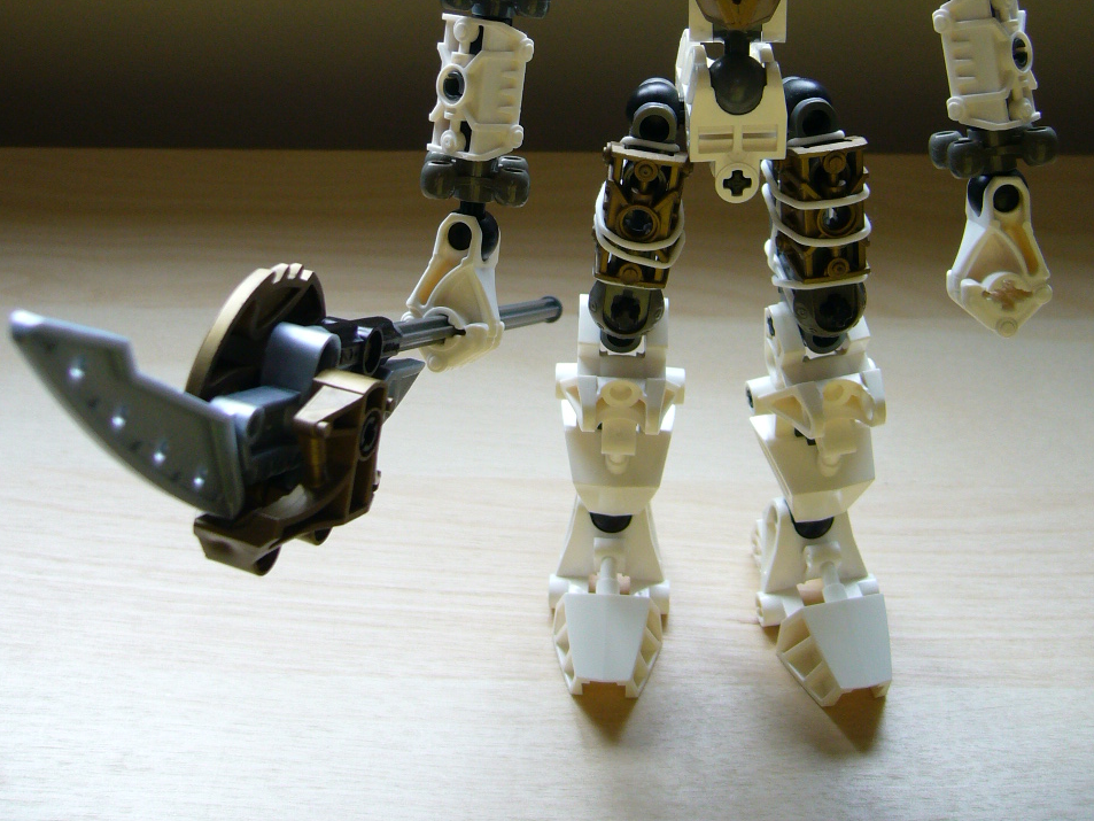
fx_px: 1486
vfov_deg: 29.9
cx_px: 546
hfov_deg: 40.4
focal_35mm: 47
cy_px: 125
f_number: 2.8
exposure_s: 1/100
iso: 100
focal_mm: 5.8
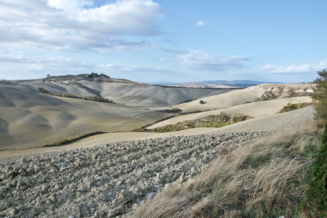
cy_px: 109
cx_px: 164
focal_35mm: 27
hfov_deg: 67.4
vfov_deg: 47.9
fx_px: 245
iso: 400
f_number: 11
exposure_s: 1/250
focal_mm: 18
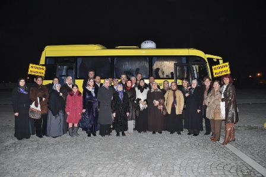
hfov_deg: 67.4
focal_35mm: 27
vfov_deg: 47.9
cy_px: 88
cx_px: 133
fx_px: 199
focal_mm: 18
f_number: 3.5
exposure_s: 1/60
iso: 800
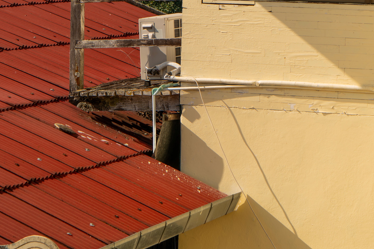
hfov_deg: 10.5
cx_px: 248
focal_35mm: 196
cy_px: -68
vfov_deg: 6.9
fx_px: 2036
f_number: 8
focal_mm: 70
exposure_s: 1/125
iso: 50
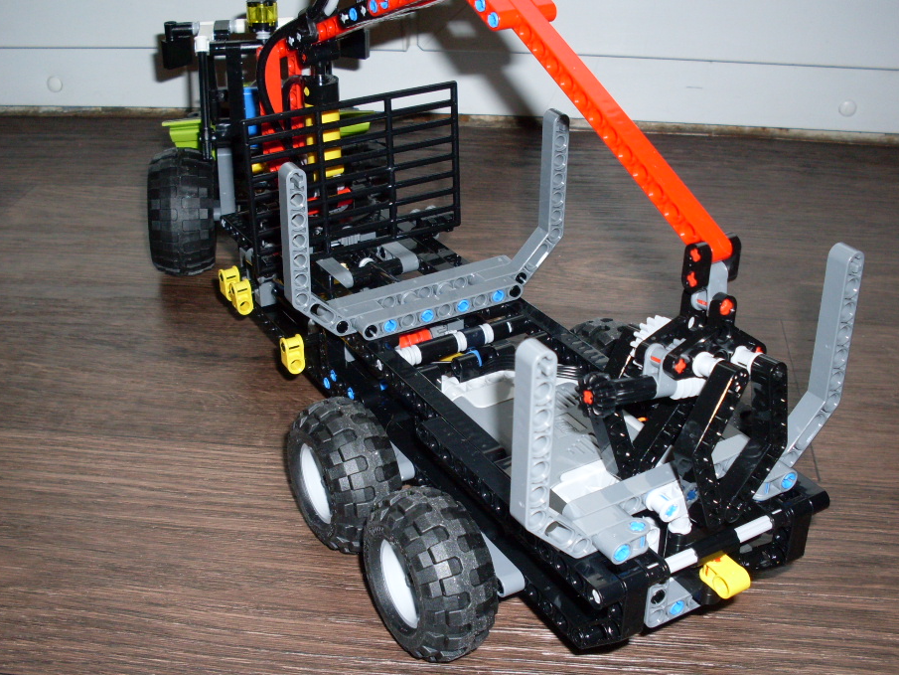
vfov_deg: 33.6
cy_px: 366
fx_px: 1117
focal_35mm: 43
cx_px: 416
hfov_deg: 43.8
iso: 100
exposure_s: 1/45
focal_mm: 6.3
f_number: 2.8
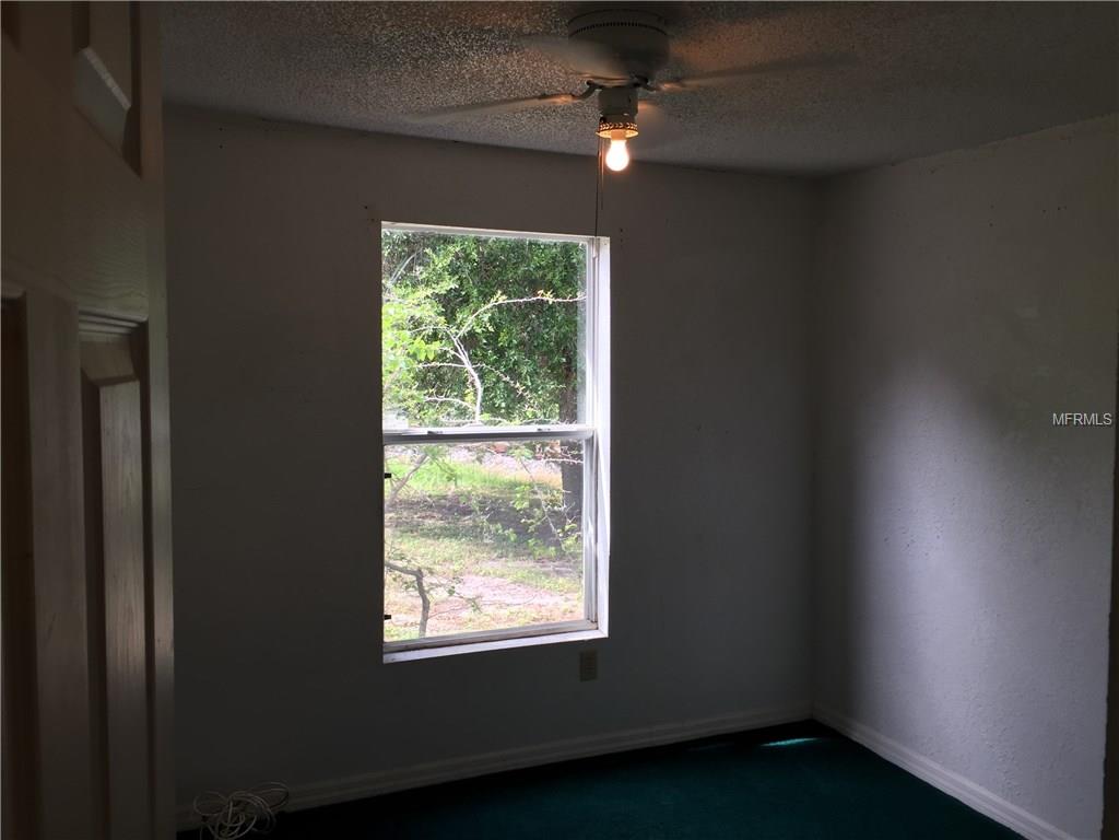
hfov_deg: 61.7
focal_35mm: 29
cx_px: 560
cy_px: 420
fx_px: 937
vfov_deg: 48.2
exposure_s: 1/120
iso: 32
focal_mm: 4.15
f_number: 2.2
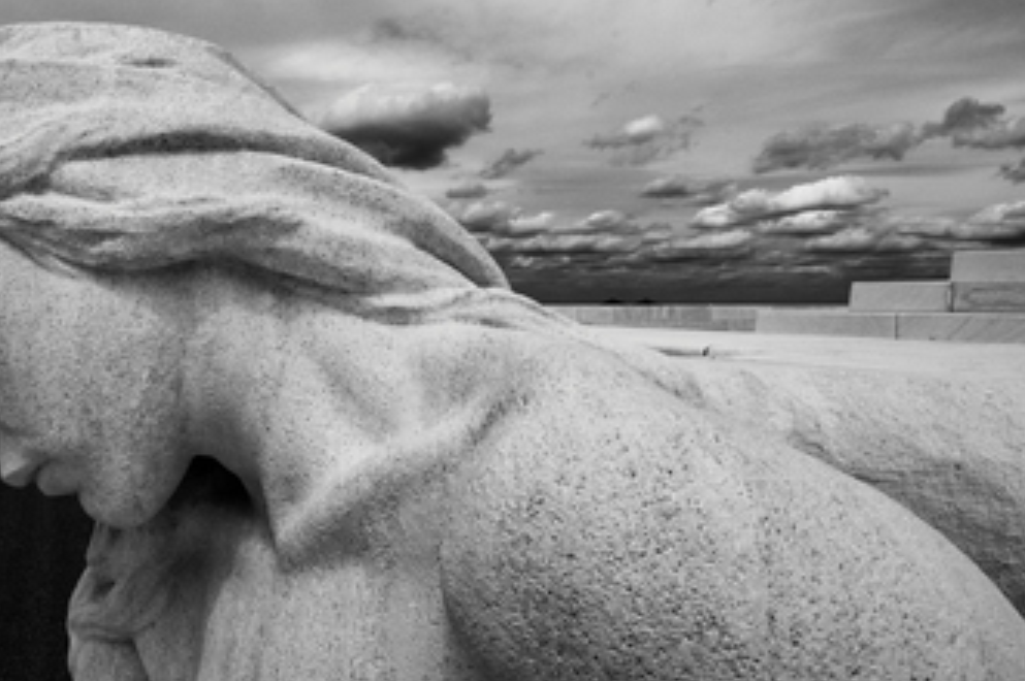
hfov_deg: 69.9
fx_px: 711
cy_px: 316
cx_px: 356
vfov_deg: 51.1
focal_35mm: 25
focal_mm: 12
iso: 200
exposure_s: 1/640
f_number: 13
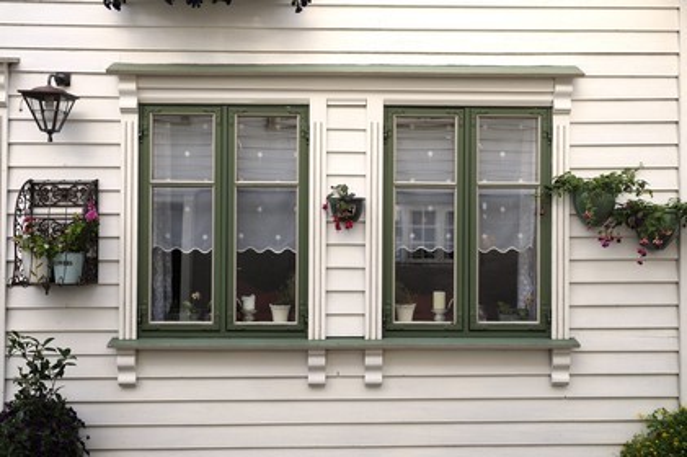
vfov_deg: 38.8
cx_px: 344
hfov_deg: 55.8
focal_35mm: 34
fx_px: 648
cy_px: 228
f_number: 10
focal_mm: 34
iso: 200
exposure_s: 1/160
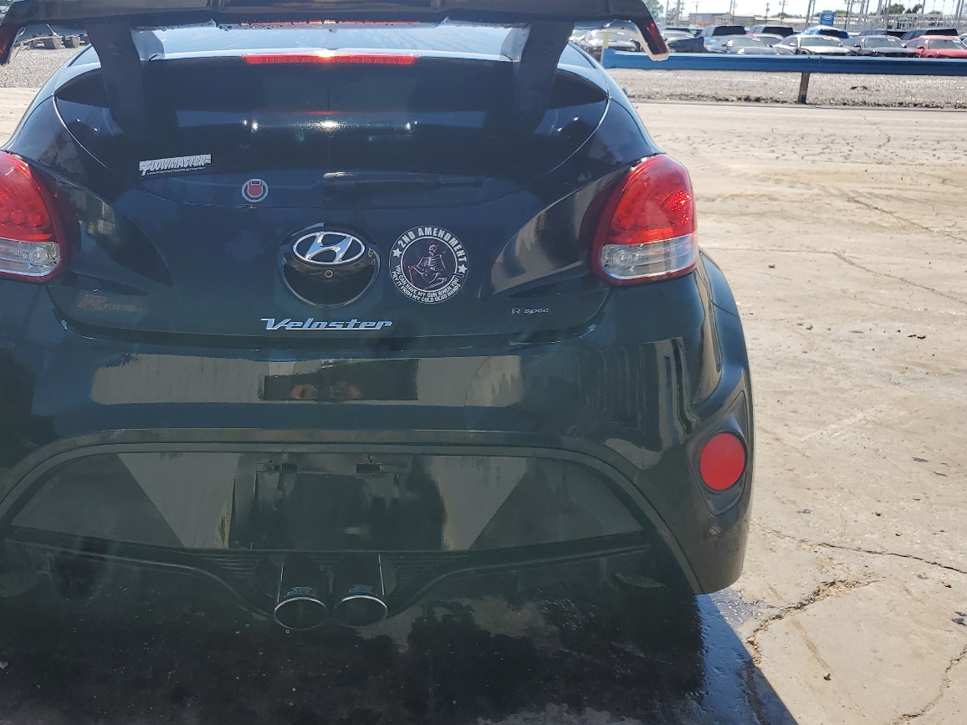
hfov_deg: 50.5
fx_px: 1006
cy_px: 340
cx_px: 327
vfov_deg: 39.6
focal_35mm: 36
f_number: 1.5
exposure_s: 1/2500
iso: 50
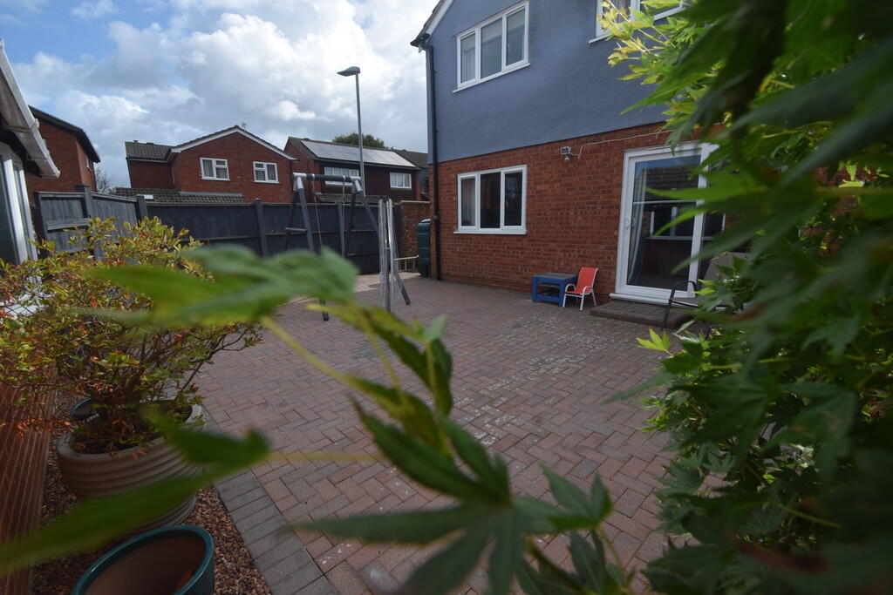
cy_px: 298
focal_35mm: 15
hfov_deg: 100.4
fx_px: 372
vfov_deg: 77.3
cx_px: 446
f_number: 9
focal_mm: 10
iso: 200
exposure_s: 1/320
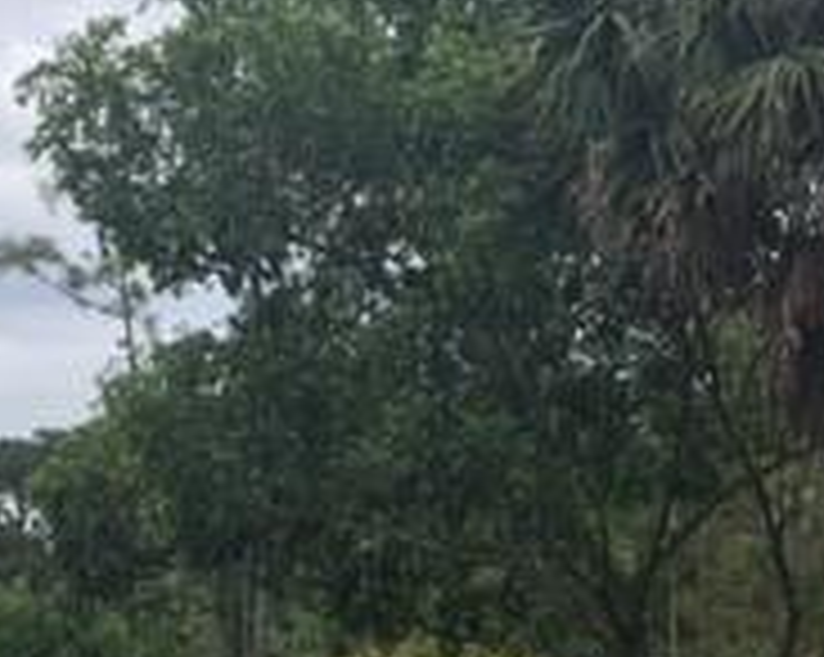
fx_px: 2412
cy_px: 900
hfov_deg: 19.4
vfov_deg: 14.7
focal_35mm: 99
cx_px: 464
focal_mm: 4.15
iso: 25
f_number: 2.2
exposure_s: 1/950
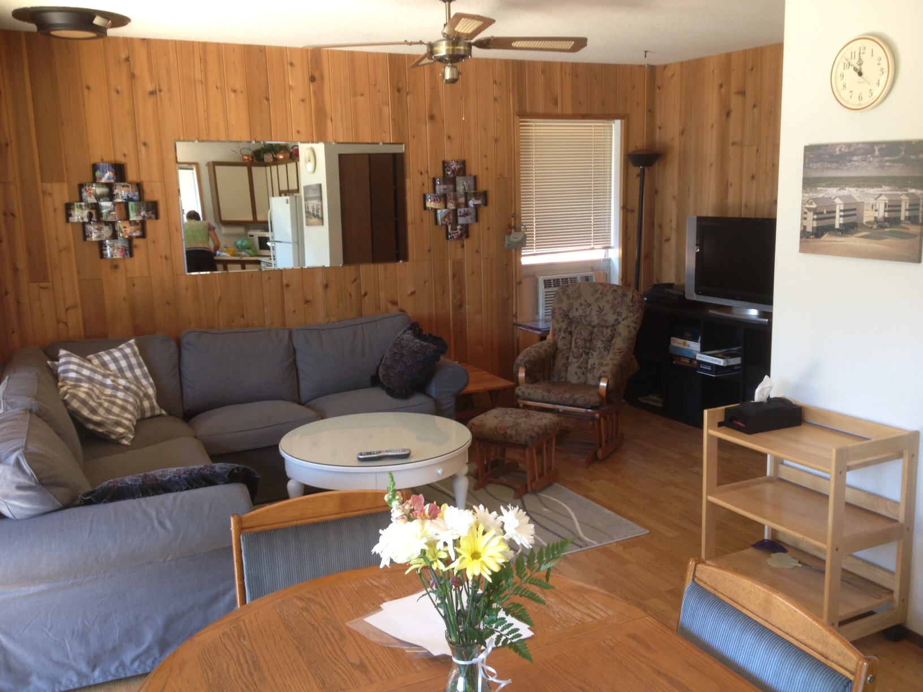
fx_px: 933
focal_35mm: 35
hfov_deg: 52.6
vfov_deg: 40.7
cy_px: 346
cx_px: 462
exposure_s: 1/30
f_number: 2.4
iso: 64
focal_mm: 4.28
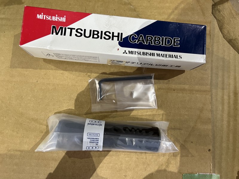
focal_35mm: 26
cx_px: 120
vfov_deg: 53.1
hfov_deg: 67.3
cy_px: 90
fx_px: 180
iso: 125
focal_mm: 5.7
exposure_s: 1/98
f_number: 1.5
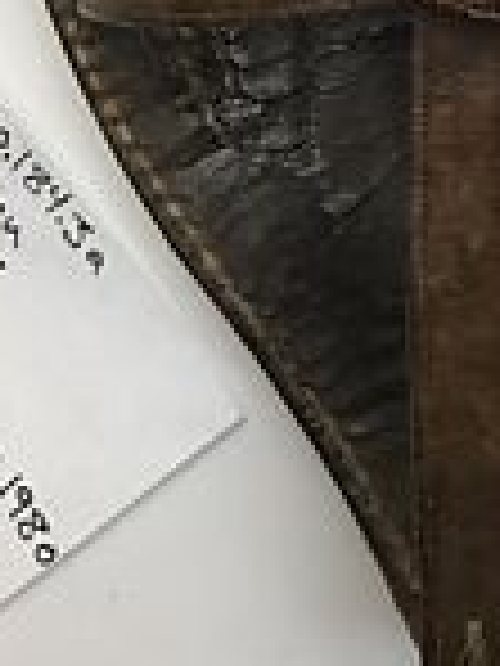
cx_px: 901
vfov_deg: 14.3
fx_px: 2427
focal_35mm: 126
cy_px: -423
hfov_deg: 11.0
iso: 32
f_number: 2.4
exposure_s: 1/30
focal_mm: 3.3
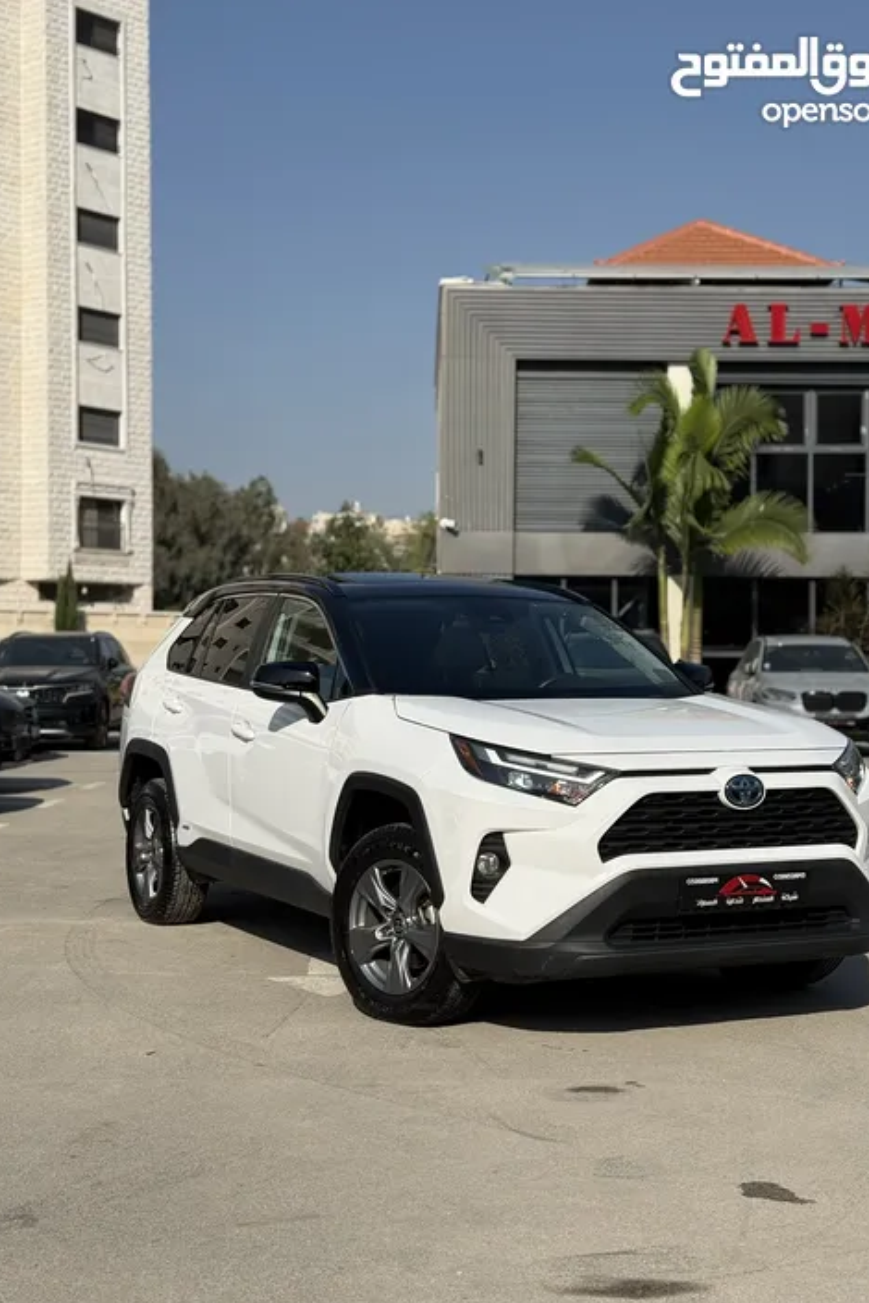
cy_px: 658
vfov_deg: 38.9
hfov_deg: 26.5
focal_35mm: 51
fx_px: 1846
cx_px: 486
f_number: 1.78
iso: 64
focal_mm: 6.76
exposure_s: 1/9901
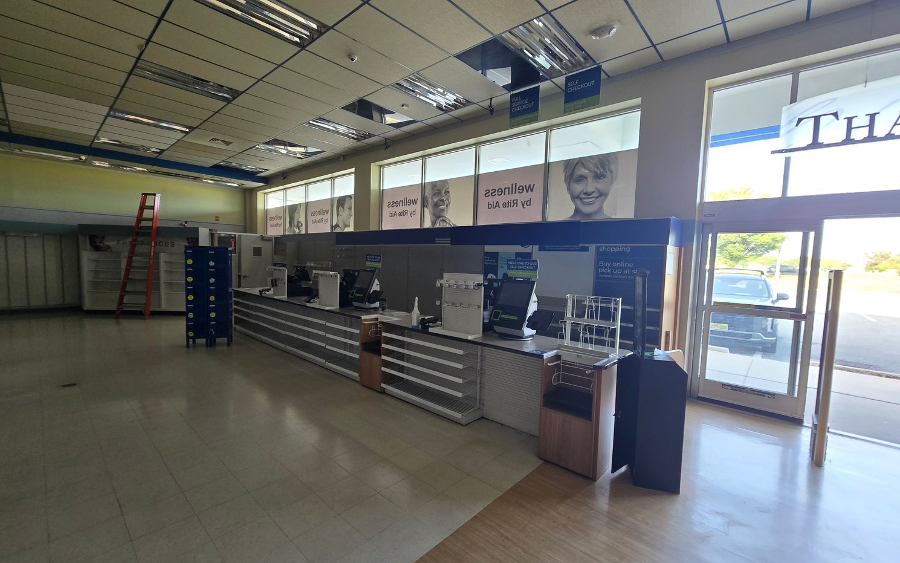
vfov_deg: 78.6
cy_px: 289
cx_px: 445
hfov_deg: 105.3
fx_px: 343
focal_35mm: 14
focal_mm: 2.2
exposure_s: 1/60
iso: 125
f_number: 2.2
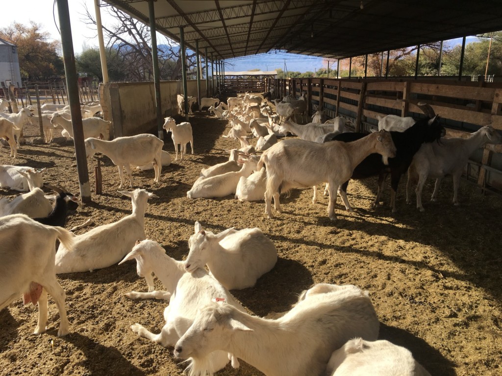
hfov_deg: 61.7
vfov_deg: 48.2
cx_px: 251
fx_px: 421
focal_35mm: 29
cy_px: 188
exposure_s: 1/1026
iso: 25
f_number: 2.2
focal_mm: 4.15
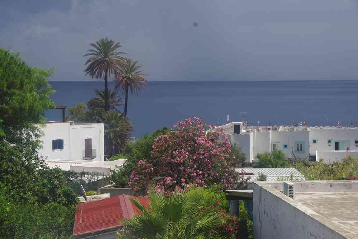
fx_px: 820
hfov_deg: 24.6
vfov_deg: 16.6
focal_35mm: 82
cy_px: 120
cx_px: 179
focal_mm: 55
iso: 200
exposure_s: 1/125
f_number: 11
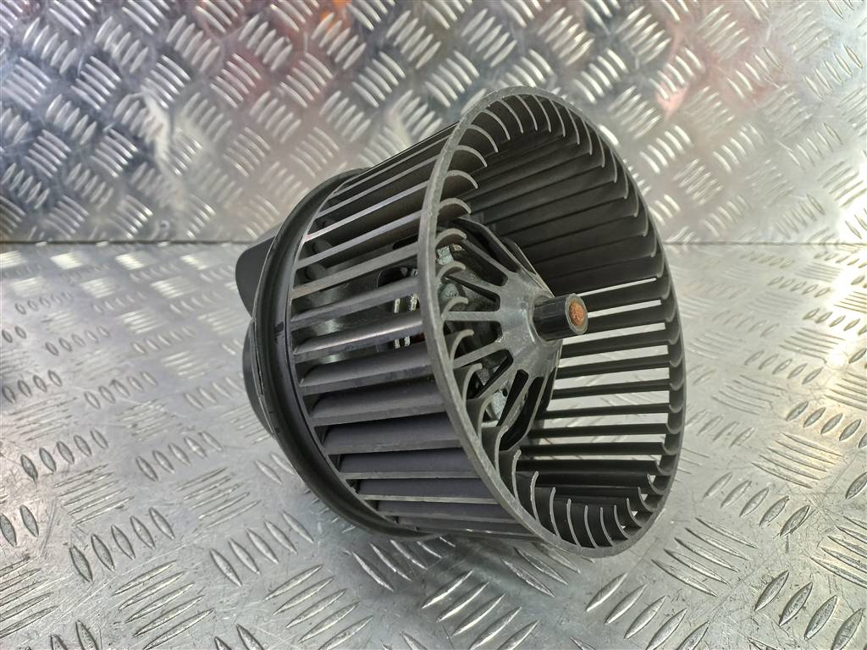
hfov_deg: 69.4
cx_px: 434
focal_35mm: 25
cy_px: 325
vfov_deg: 54.9
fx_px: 626
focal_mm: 4.6
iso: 200
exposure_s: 1/50
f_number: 1.8
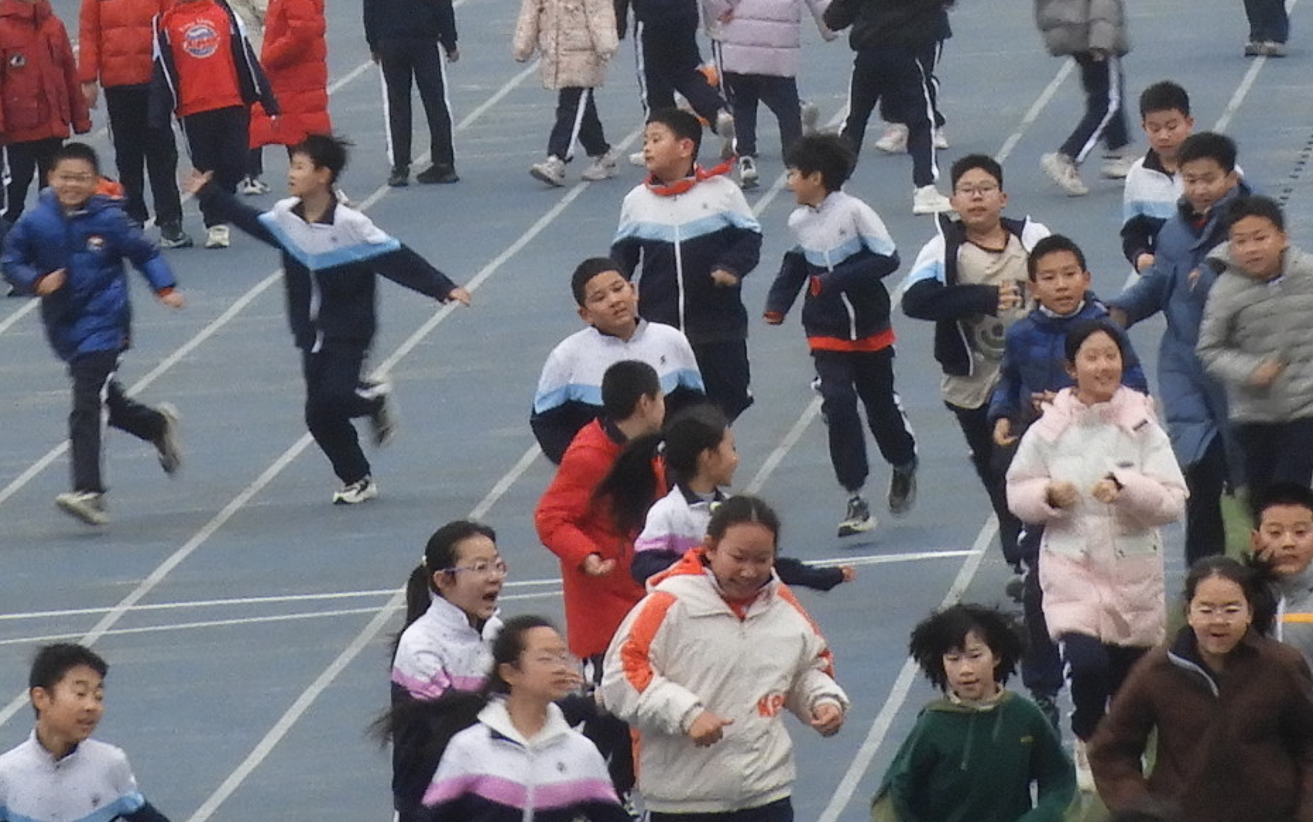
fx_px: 17970
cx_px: 656
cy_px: -606
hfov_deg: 4.2
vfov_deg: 2.6
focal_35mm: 502
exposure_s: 1/60
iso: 250
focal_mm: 24.2
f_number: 5
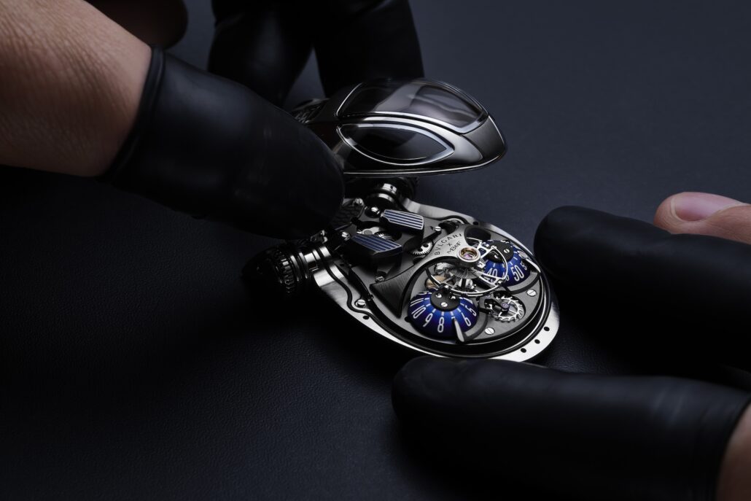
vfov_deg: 13.0
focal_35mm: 105
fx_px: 2191
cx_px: 376
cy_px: 250
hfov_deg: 19.5
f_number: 18
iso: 32
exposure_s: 1/125
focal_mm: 105
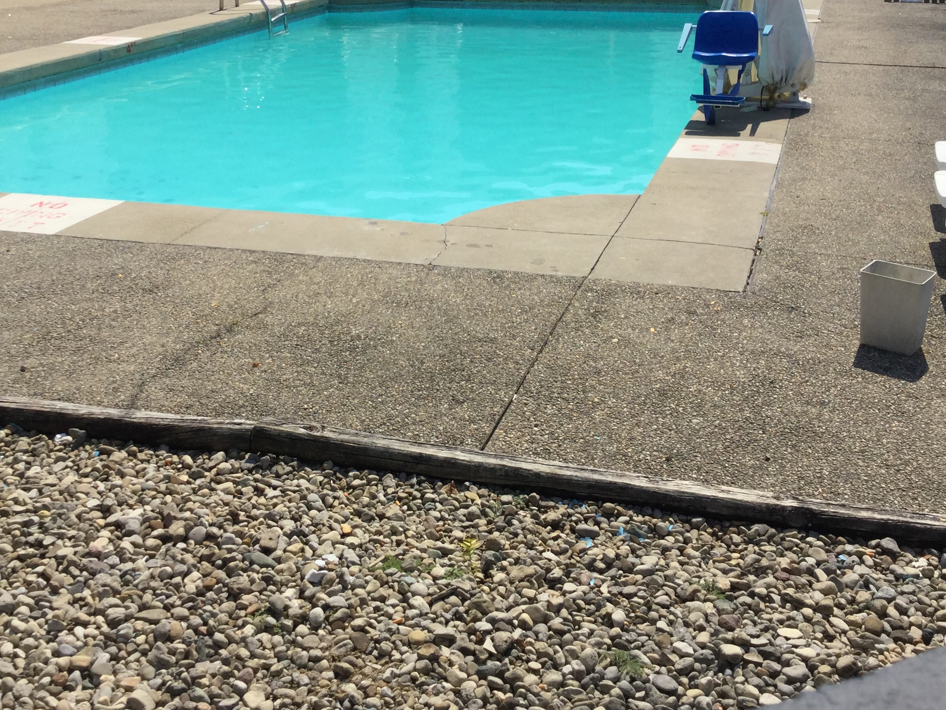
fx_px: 1285
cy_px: 182
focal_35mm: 47
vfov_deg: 30.4
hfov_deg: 40.4
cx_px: 442
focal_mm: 3.3
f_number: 2.4
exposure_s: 1/1812
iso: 25
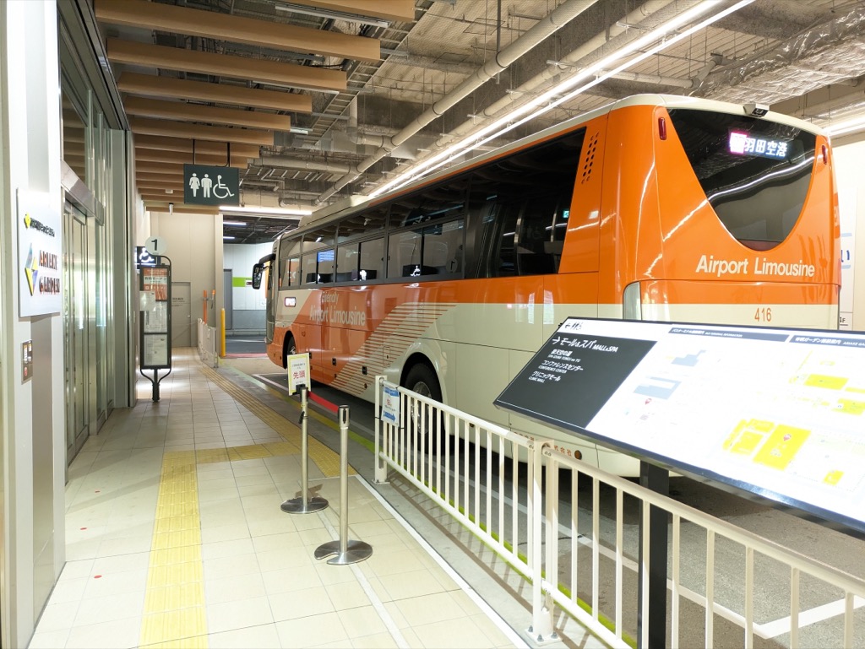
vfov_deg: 54.9
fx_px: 625
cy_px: 324
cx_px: 432
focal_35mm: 25
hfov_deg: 69.4
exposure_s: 1/50
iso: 1033
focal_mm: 5.43
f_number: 1.89
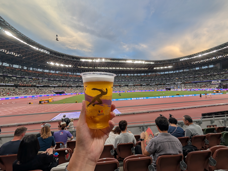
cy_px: 86
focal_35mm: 12
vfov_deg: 94.6
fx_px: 79
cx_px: 114
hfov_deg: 110.5
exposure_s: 1/629
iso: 58
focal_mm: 2.02
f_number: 1.7
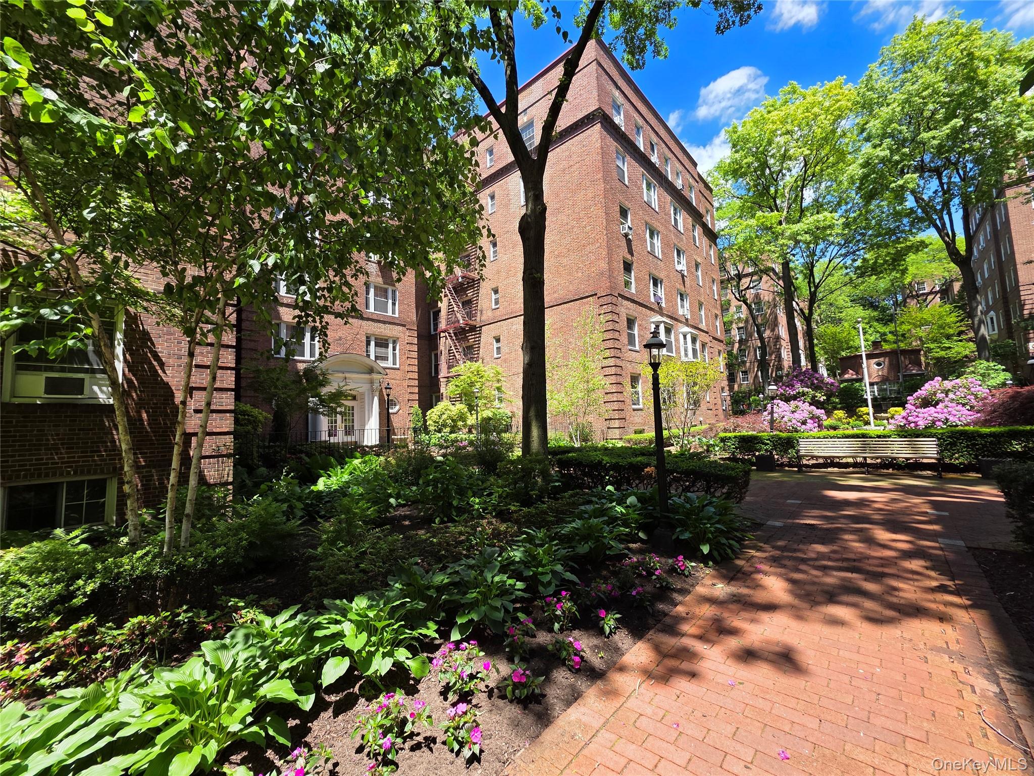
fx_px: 388
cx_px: 517
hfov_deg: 106.2
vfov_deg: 89.9
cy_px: 388
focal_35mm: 13
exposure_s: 1/528
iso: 40
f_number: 1.9
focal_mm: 2.2
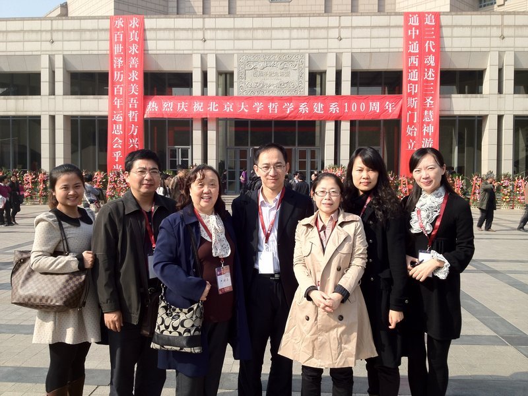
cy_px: 198
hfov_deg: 52.6
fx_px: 534
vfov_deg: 40.7
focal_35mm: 35
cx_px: 264
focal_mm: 4.28
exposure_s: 1/986
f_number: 2.4
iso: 64
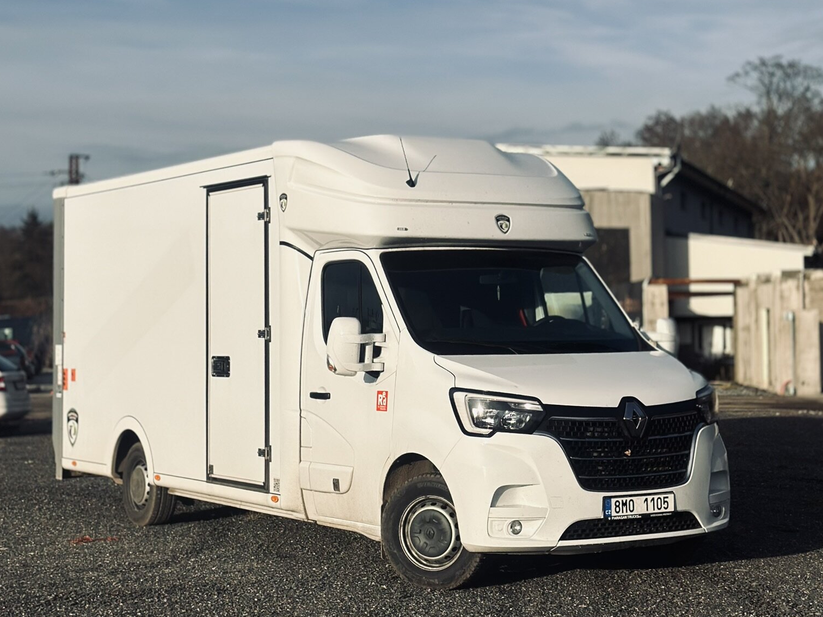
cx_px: 406
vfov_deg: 22.5
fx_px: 1545
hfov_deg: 29.8
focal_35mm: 65
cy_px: 229
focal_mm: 6.86
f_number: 1.78
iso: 100
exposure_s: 1/8929
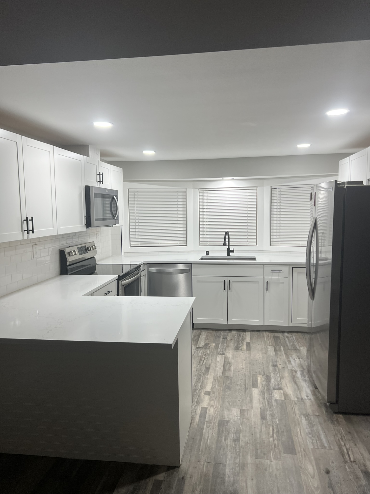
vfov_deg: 67.3
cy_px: 247
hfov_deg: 53.1
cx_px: 185
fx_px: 371
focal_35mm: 26
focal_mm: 5.7
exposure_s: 1/120
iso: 100
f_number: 1.5
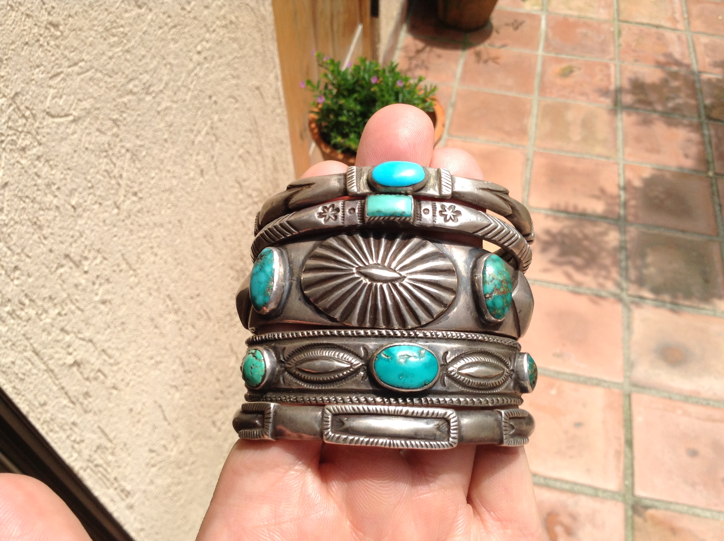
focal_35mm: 33
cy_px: 270
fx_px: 689
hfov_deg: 55.4
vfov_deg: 42.8
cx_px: 362
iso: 32
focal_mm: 3.3
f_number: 2.4
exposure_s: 1/935
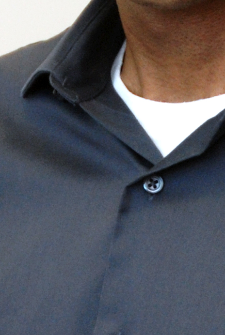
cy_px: 253
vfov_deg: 4.0
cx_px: 221
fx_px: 4855
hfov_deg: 2.7
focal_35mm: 520
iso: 400
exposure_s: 1/60
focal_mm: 62
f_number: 5.6
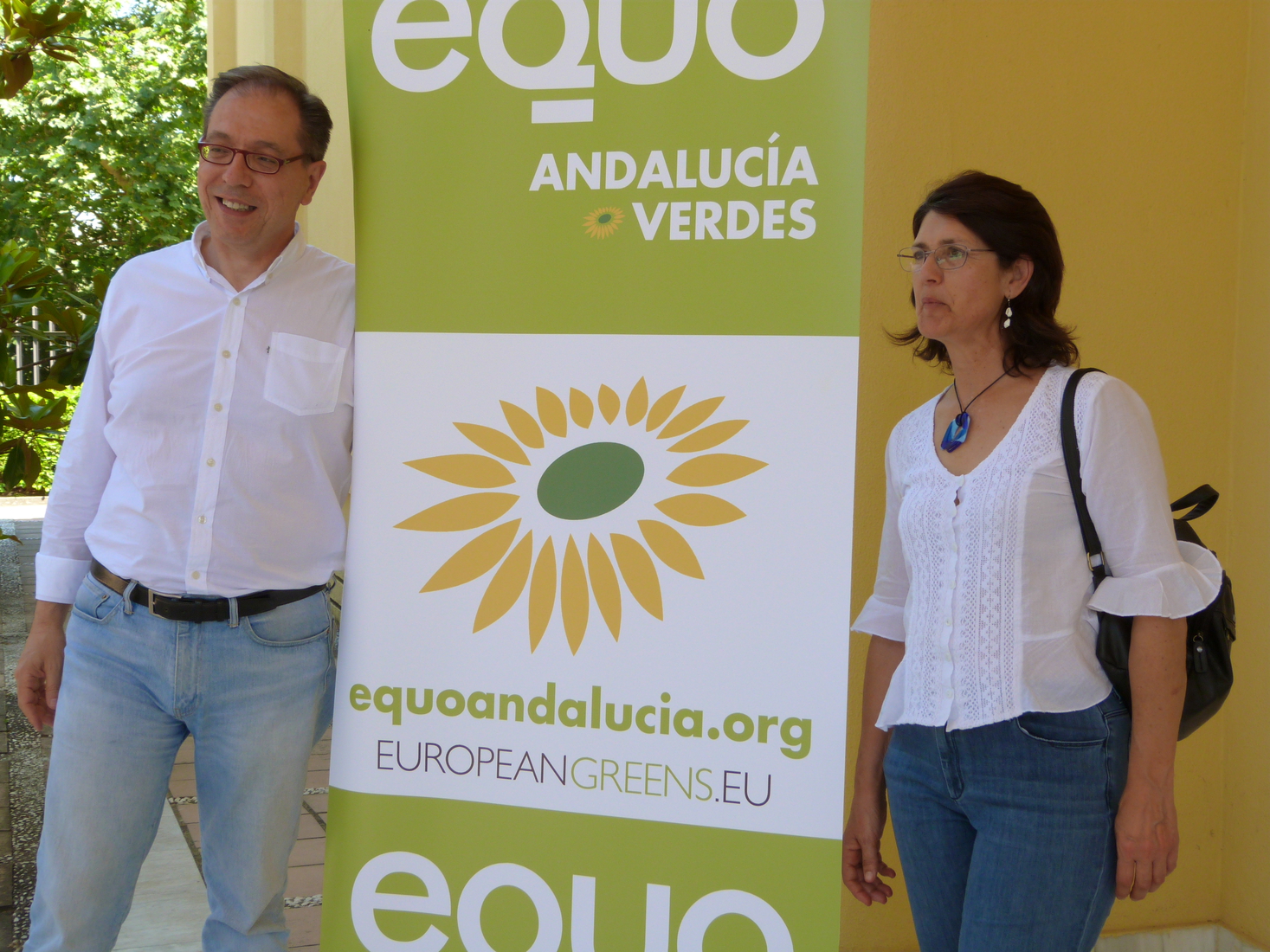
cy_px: 476
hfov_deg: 36.2
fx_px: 1944
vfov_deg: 27.5
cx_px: 635
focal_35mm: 53
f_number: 4
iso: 100
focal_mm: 9.4
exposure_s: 1/125
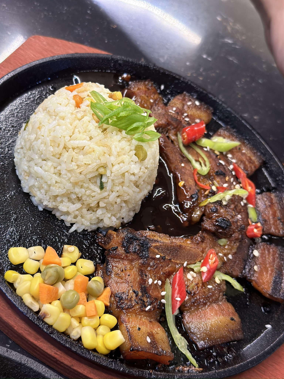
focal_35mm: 48
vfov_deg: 39.7
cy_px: 190
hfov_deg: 30.3
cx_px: 142
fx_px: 525
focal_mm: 6.86
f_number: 1.78
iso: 200
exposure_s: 1/60
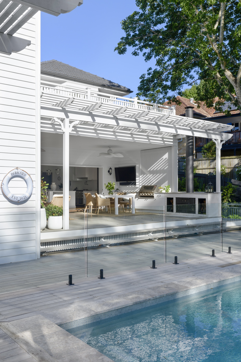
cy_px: 181
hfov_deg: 37.9
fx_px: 351
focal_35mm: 35
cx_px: 120
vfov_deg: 54.4
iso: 100
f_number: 9
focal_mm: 35
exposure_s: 1/200
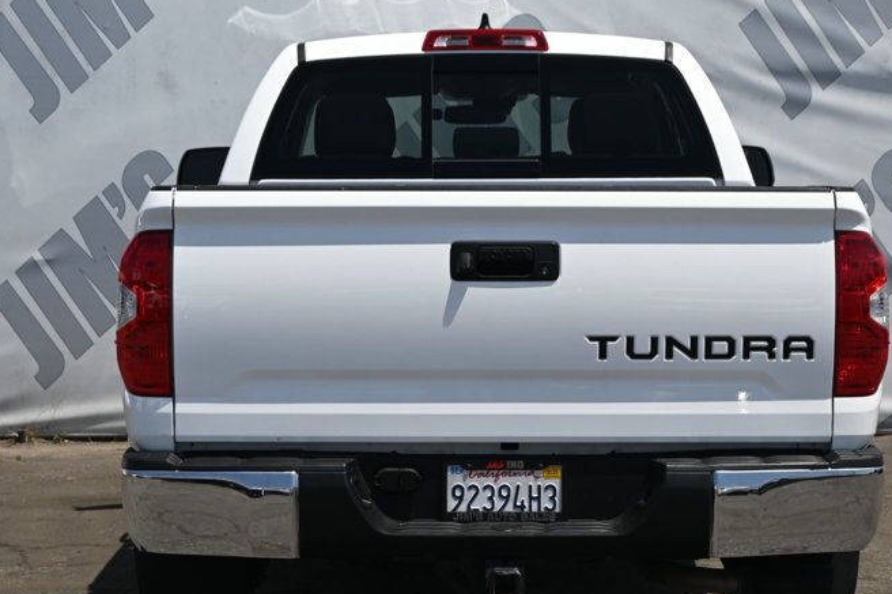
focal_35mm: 89
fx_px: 2205
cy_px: 304
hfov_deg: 22.9
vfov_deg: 15.4
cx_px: 496
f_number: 6.3
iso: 100
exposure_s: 1/320
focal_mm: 38
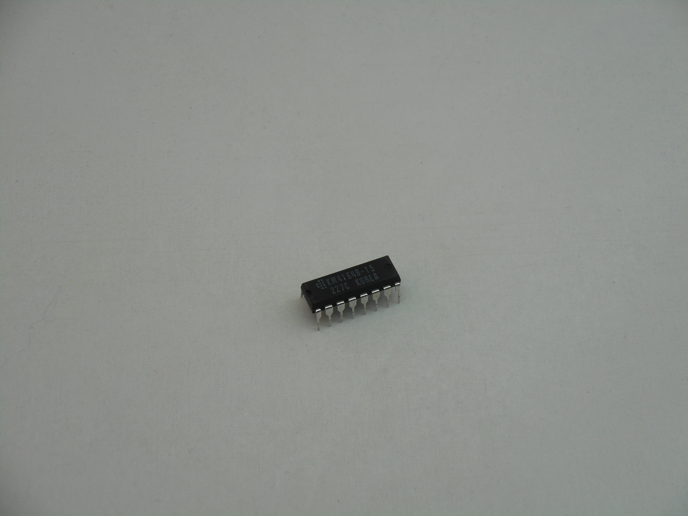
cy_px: 258
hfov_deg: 22.0
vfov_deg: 16.6
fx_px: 1769
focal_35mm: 89
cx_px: 344
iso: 110
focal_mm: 15.9
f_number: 5.6
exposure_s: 1/60
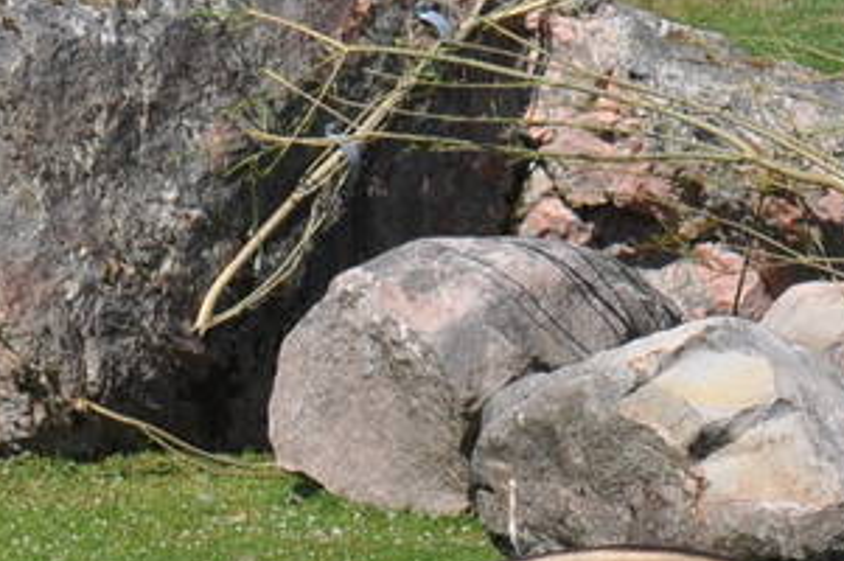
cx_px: -953
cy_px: 588
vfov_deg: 2.5
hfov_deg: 3.7
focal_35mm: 558
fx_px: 13068
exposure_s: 1/320
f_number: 9
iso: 200
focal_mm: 70
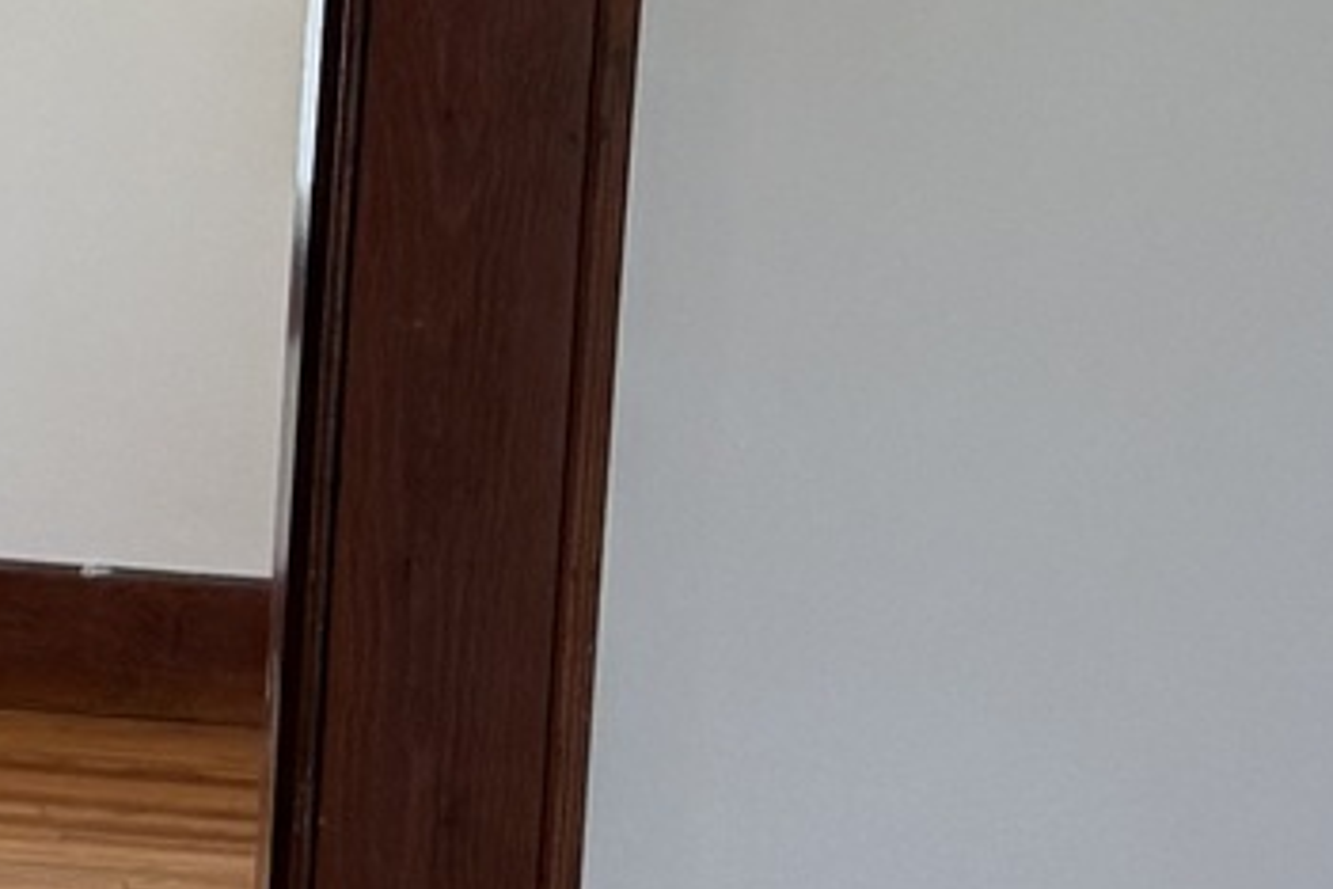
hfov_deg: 11.2
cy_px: 144
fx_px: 6072
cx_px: -1474
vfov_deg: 8.4
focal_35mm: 164
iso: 200
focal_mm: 6.76
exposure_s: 1/73
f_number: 1.78
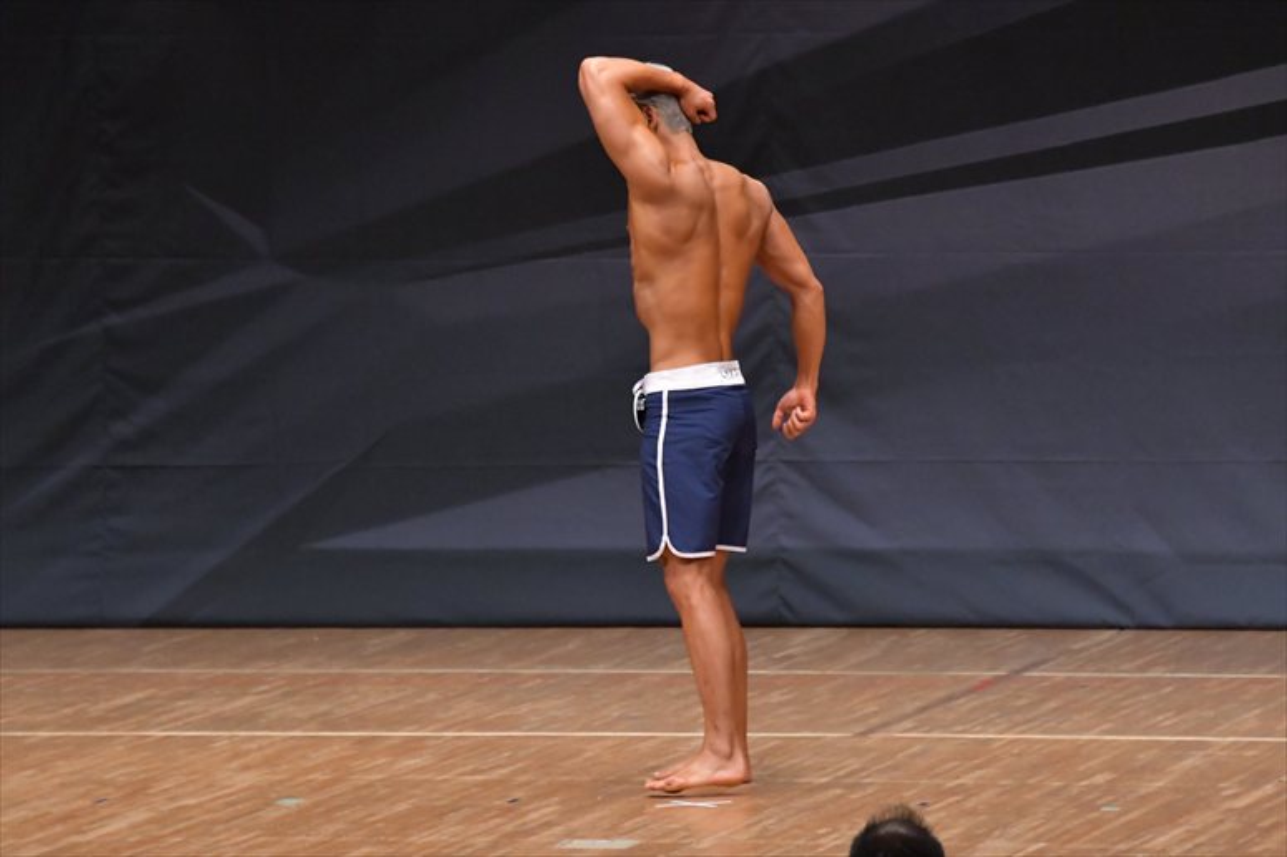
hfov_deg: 7.2
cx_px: 644
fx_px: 10184
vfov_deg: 4.8
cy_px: 428
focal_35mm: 285
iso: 6400
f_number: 5.6
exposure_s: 1/400
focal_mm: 190
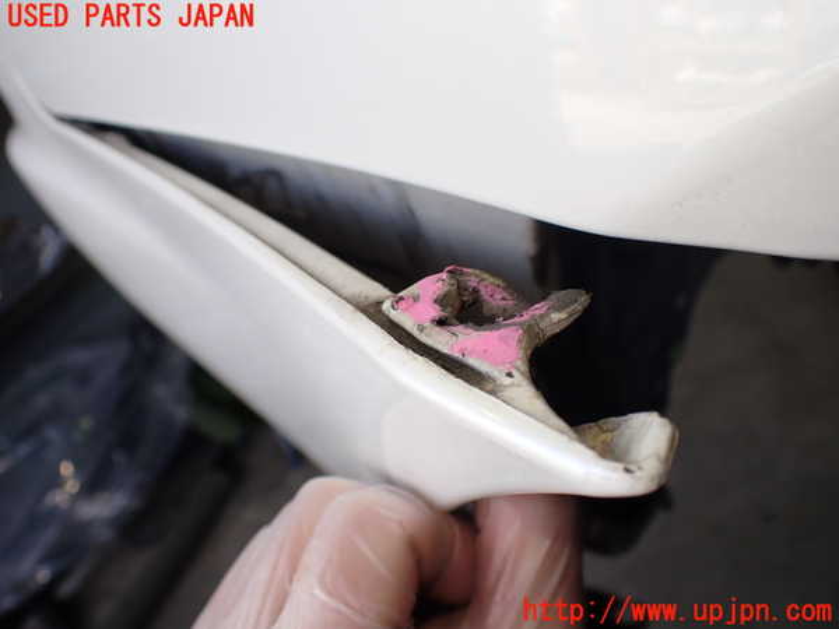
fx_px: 727
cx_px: 420
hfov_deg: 60.0
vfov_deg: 46.8
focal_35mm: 30
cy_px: 314
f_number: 2.3
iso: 100
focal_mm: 5.4
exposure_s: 1/160
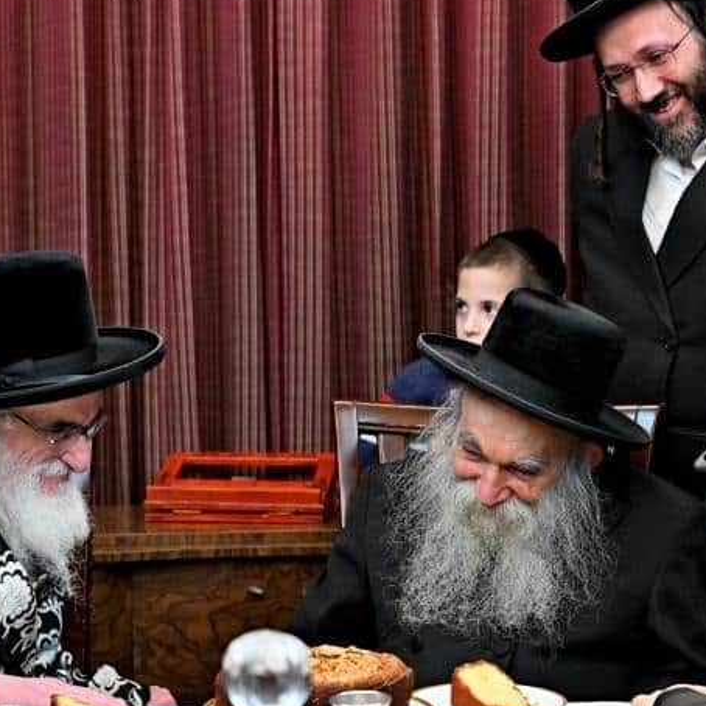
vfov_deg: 18.8
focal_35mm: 92
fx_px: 2123
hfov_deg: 18.8
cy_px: 483
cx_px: 232
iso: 1250
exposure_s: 1/160
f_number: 4
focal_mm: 48
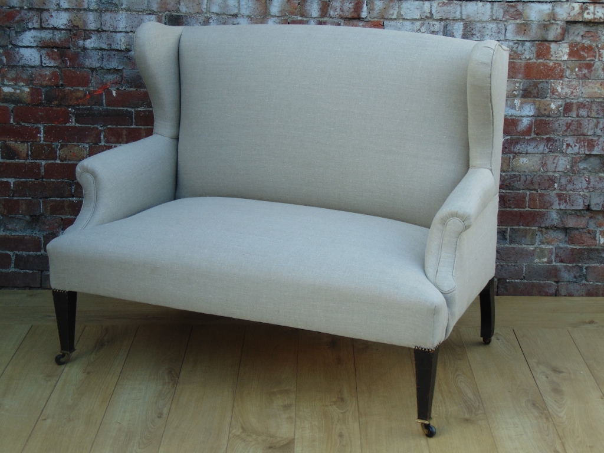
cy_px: 226
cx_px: 302
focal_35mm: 71
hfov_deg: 27.4
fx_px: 1239
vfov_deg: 20.7
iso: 80
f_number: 3.7
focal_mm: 12.8
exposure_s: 1/125
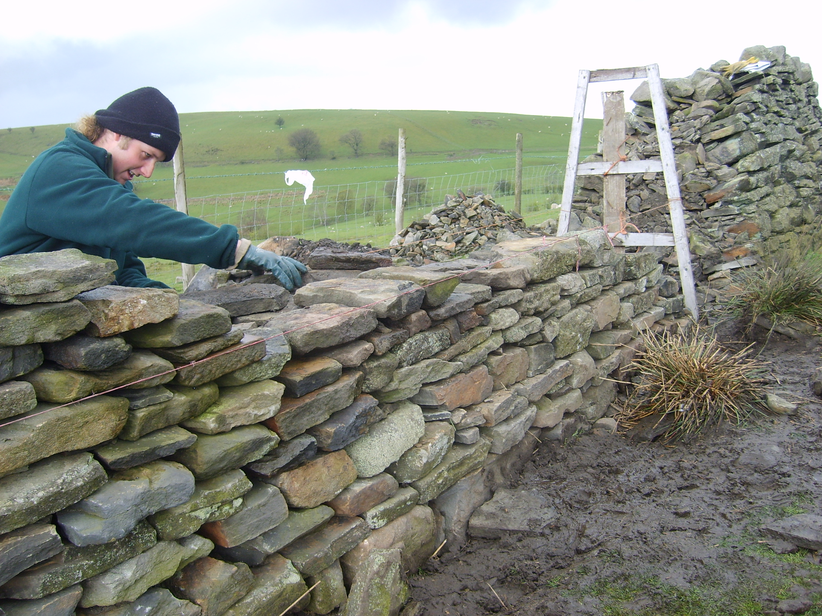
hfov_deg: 52.6
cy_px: 308
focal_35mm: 35
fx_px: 831
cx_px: 411
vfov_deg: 40.7
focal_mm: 5.8
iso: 50
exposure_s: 1/125
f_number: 2.8
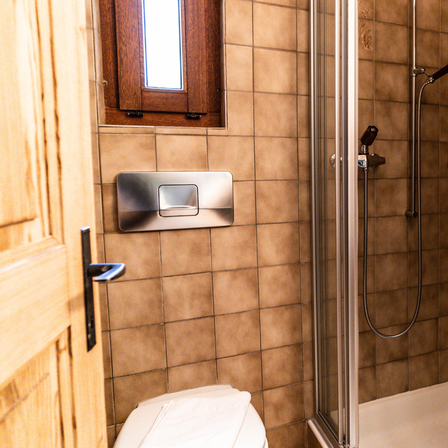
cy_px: 203
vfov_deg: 54.0
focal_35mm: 30
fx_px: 439
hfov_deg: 48.4
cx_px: 403
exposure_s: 1/160
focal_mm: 17
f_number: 2.8
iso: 2500
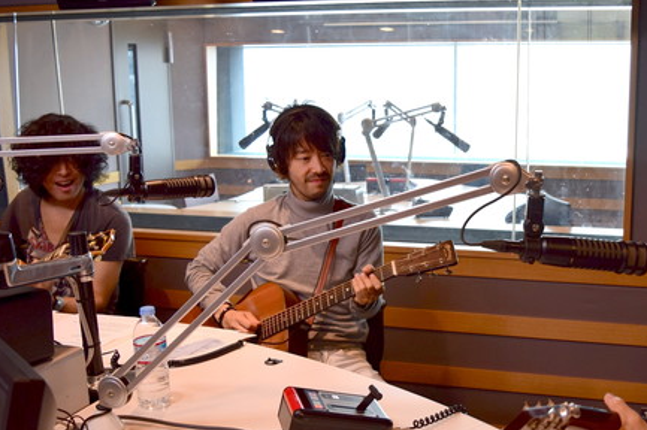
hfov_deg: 44.0
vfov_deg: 30.7
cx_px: 444
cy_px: 228
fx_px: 785
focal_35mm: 44
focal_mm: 21
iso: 400
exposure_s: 1/80
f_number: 4.5
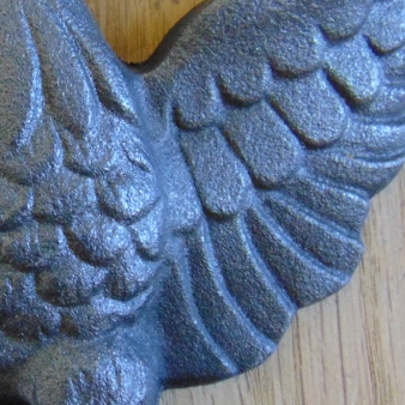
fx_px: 887
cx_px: -8
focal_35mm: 67
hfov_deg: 24.4
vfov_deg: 25.7
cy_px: 170
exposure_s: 1/20
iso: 400
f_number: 3
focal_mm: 4.5
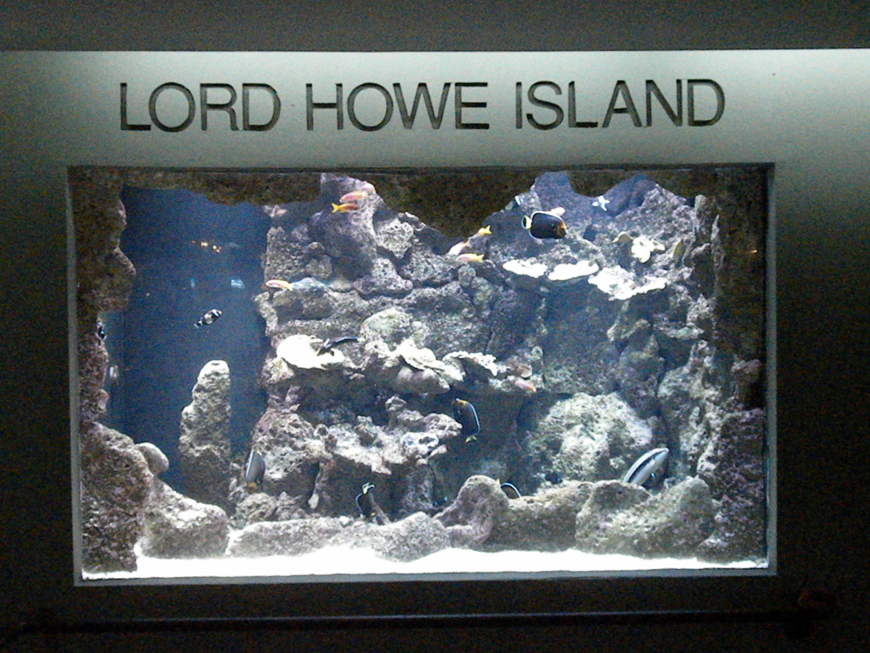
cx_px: 435
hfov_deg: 32.2
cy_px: 326
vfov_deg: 24.4
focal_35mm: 60
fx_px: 1508
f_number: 4.7
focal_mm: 10.7
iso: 3200
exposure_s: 1/188
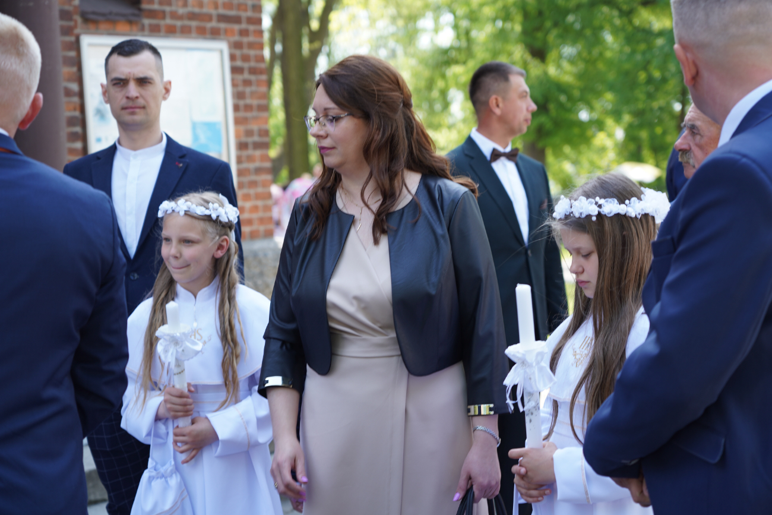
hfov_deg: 27.7
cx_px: 386
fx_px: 1566
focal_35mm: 73
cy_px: 258
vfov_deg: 18.7
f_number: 4.5
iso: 100
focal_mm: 73
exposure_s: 1/100
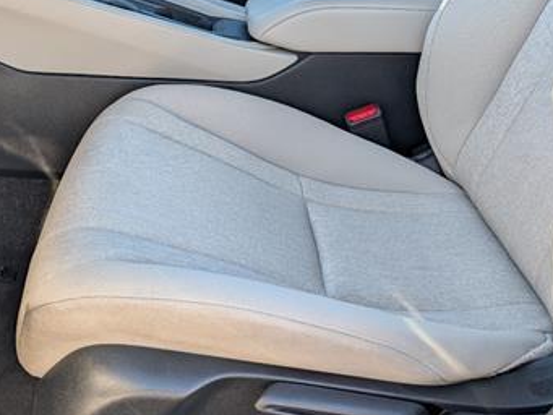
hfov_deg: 41.0
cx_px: 146
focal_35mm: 45
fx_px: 719
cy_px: 156
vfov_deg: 32.1
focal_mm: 6.9
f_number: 1.68
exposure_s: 1/294
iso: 157
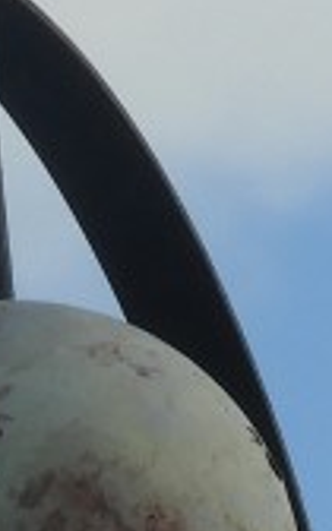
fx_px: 23612
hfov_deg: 0.8
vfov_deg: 1.3
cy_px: 986
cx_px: 111
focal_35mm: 1631
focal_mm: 32.2
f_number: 5.3
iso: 100
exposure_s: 1/400
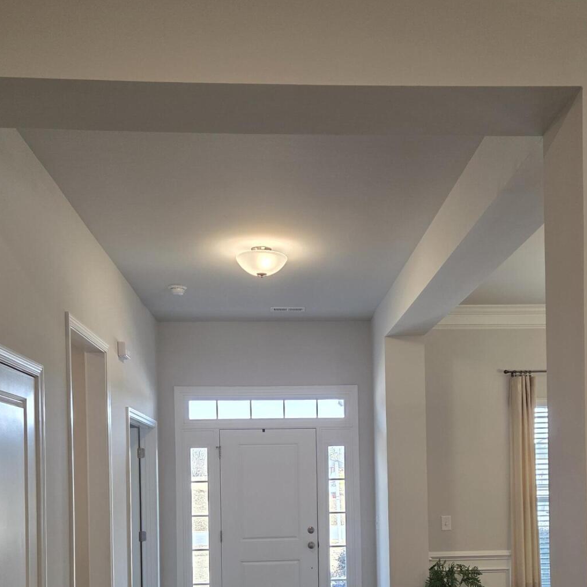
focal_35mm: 40
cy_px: 478
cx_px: 339
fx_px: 767
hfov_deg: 41.7
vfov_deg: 40.0
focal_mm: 5.4
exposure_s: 1/120
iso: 125
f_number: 1.8
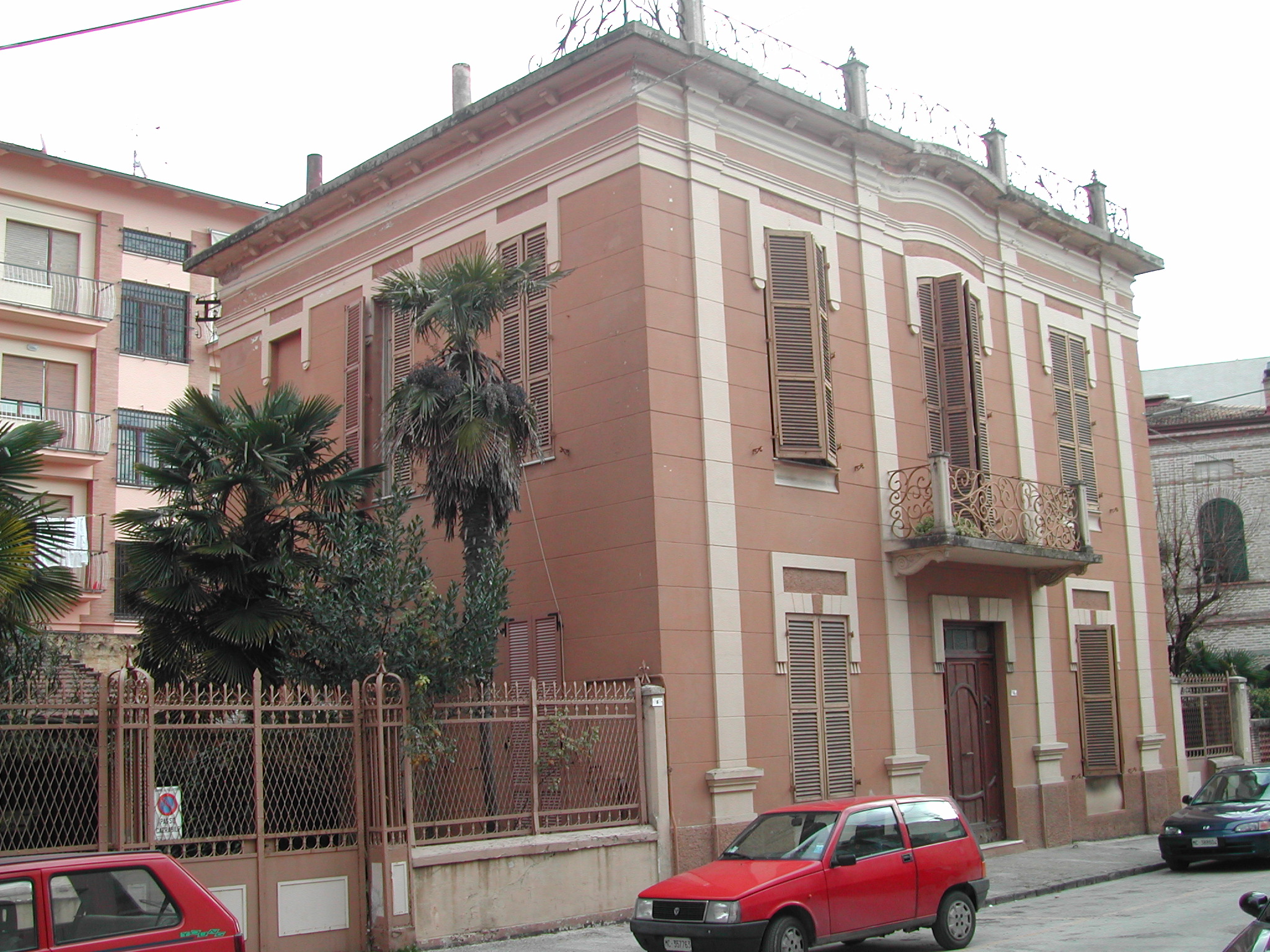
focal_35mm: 38
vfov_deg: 37.7
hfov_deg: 49.0
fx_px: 1394
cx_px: 635
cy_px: 476
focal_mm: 8
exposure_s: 1/362
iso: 100
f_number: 2.8
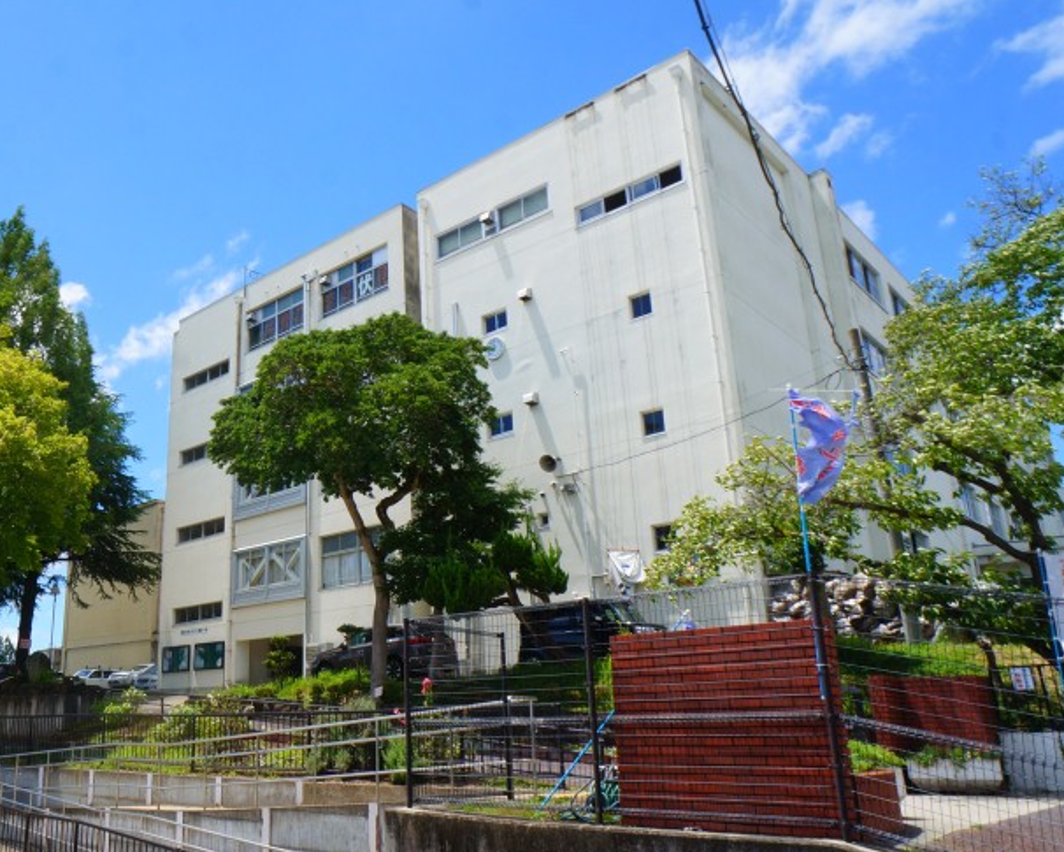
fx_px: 1197
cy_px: 464
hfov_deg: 46.3
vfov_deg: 39.1
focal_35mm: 38
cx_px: 274
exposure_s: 1/60
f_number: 13
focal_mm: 16
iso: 100
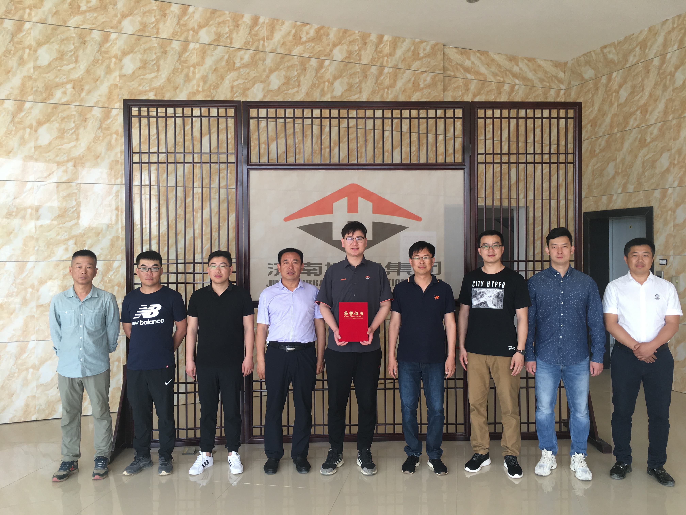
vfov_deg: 48.2
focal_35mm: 29
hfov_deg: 61.7
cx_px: 343
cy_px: 258
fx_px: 575
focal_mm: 4.15
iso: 25
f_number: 2.2
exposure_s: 1/50
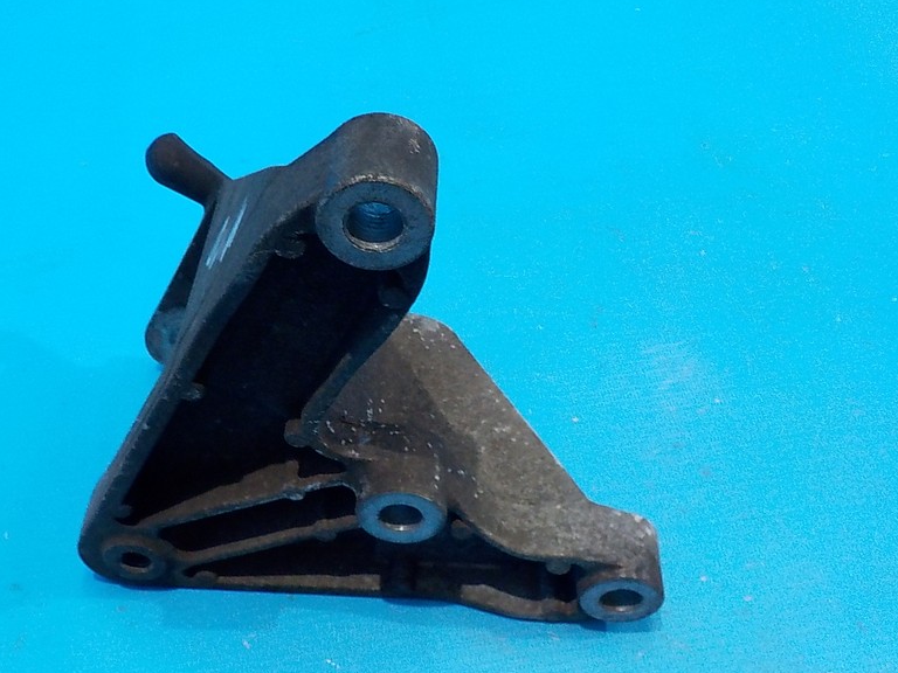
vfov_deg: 36.0
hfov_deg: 46.5
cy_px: 341
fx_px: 1038
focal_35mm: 40
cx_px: 354
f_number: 3.3
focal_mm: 4.1
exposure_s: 1/30
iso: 280
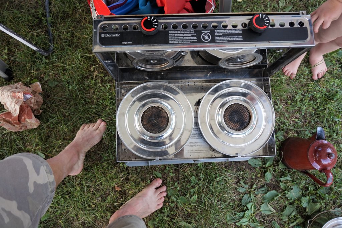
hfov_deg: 73.8
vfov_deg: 53.1
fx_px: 228
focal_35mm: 24
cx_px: 171
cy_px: 114
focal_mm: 16
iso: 250
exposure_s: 1/160
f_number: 4
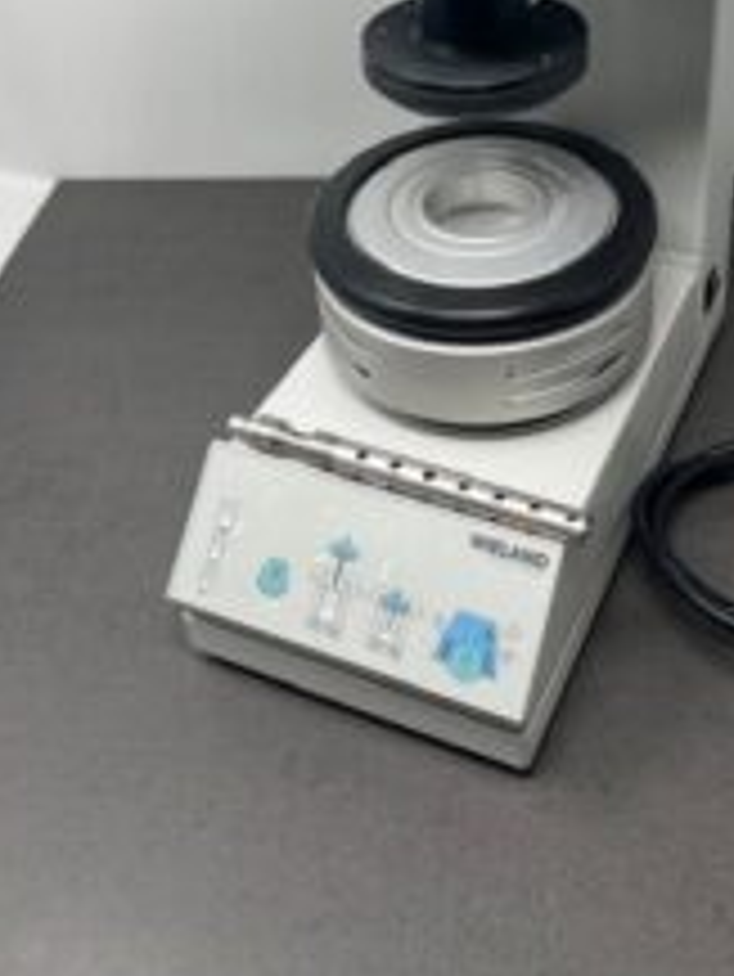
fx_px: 1243
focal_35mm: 44
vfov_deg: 40.7
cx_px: 502
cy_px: 160
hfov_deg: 32.6
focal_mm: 5.1
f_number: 1.6
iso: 32
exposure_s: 1/106
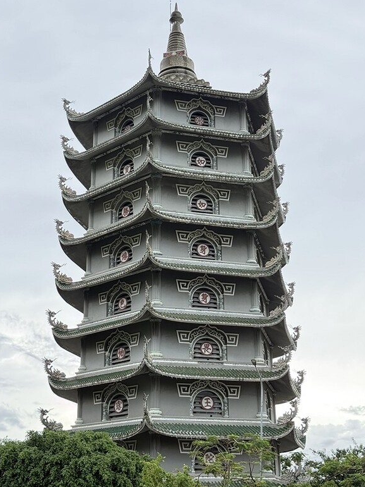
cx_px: 175
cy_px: 247
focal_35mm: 53
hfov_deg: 27.5
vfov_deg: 36.2
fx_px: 746
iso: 100
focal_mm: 6.76
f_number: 1.78
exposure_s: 1/349
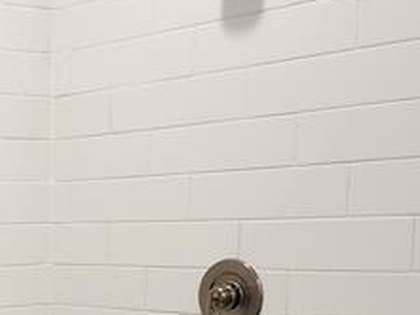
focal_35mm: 87
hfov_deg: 20.7
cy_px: 393
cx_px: -110
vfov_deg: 16.2
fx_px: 1056
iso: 250
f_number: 1.8
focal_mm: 5
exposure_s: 1/120
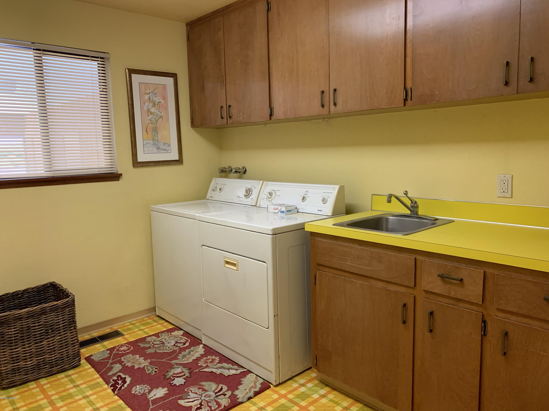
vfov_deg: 53.1
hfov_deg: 67.3
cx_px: 274
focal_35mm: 26
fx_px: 412
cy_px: 206
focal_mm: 4.25
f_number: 1.8
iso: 400
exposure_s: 1/60
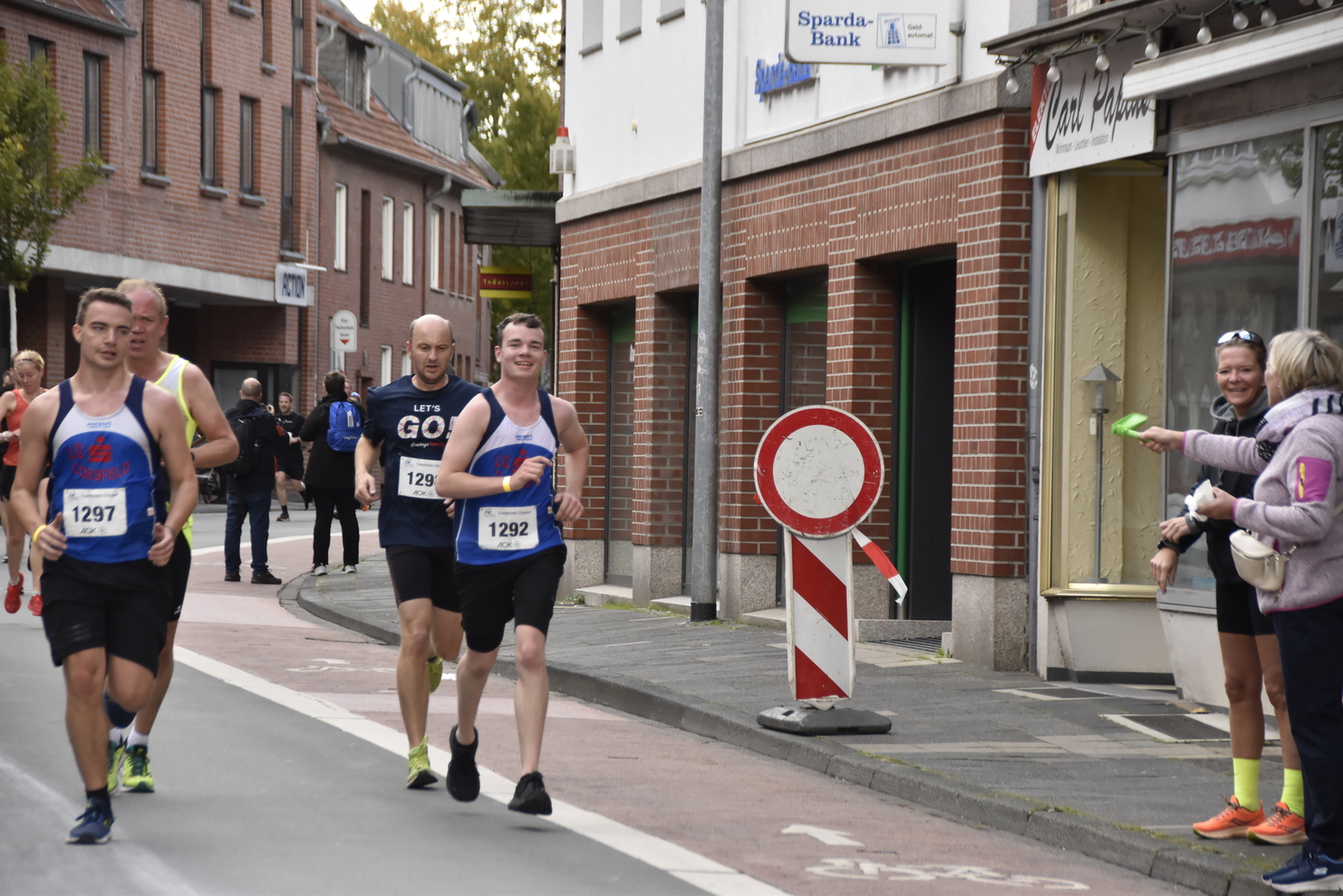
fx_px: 5877
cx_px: 672
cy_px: 448
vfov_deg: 8.7
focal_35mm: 158
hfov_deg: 13.0
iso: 900
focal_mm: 105
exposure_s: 1/500
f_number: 5.6
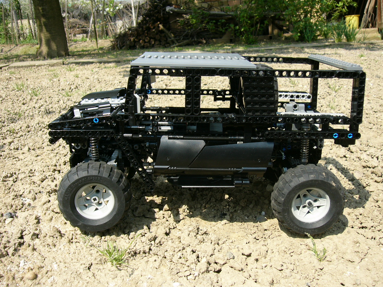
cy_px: 144
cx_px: 192
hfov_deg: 52.6
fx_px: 387
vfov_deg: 40.7
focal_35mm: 35
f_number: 8
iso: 50
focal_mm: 5.8
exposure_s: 1/80
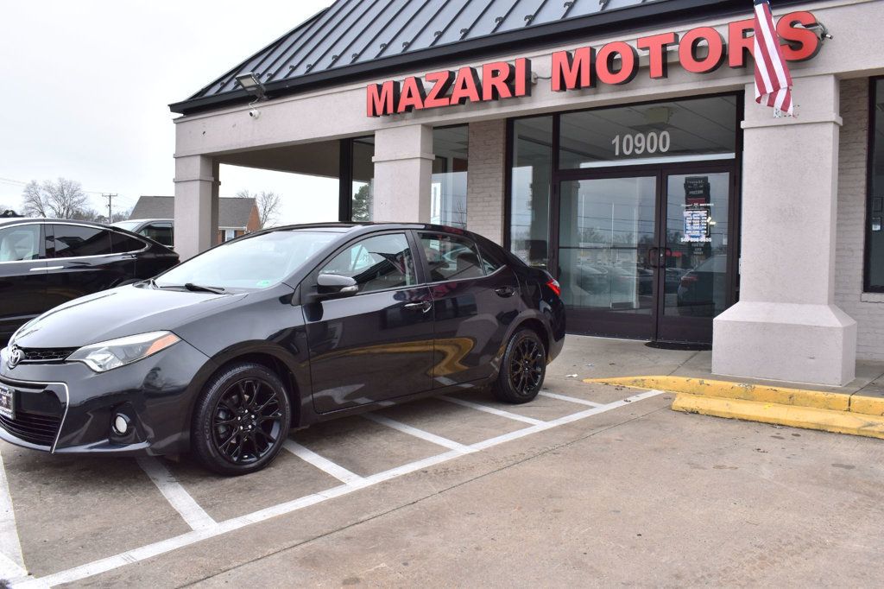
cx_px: 442
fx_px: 773
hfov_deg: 59.5
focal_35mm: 32
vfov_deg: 41.7
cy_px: 294
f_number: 10
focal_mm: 21
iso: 400
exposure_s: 1/200
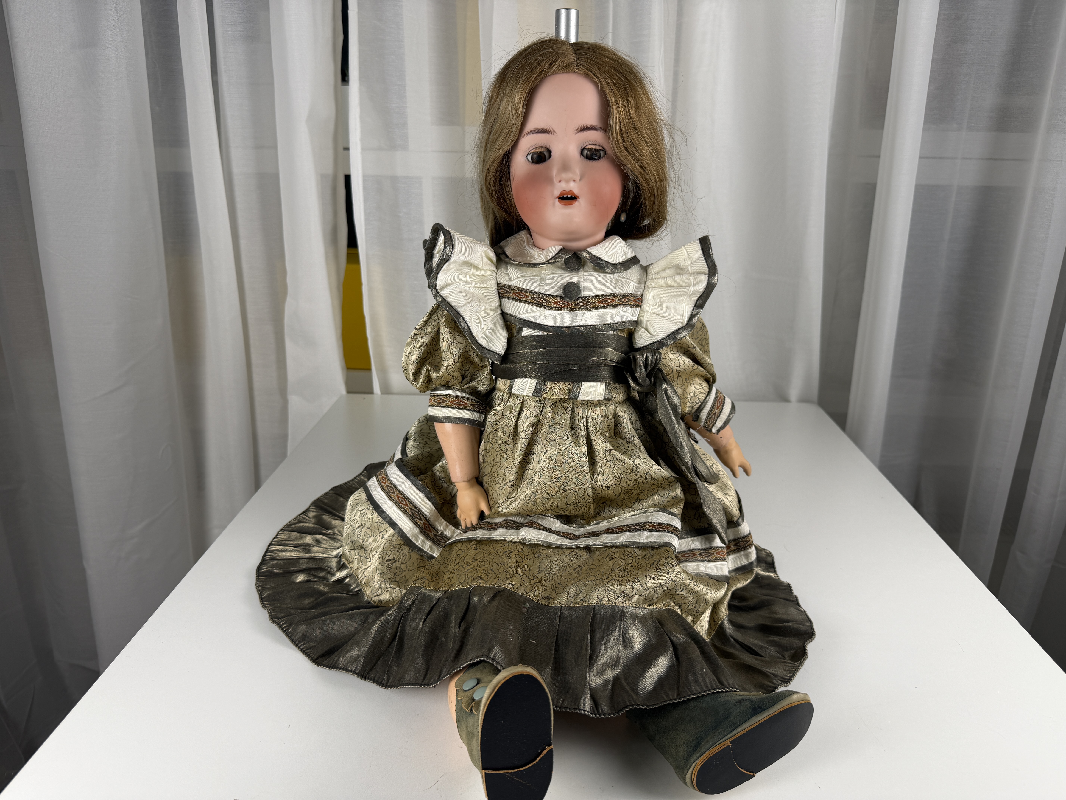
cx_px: 533
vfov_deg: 56.8
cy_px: 400
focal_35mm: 24
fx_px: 739
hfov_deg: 71.6
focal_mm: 6.76
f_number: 1.78
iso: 50
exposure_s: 1/123
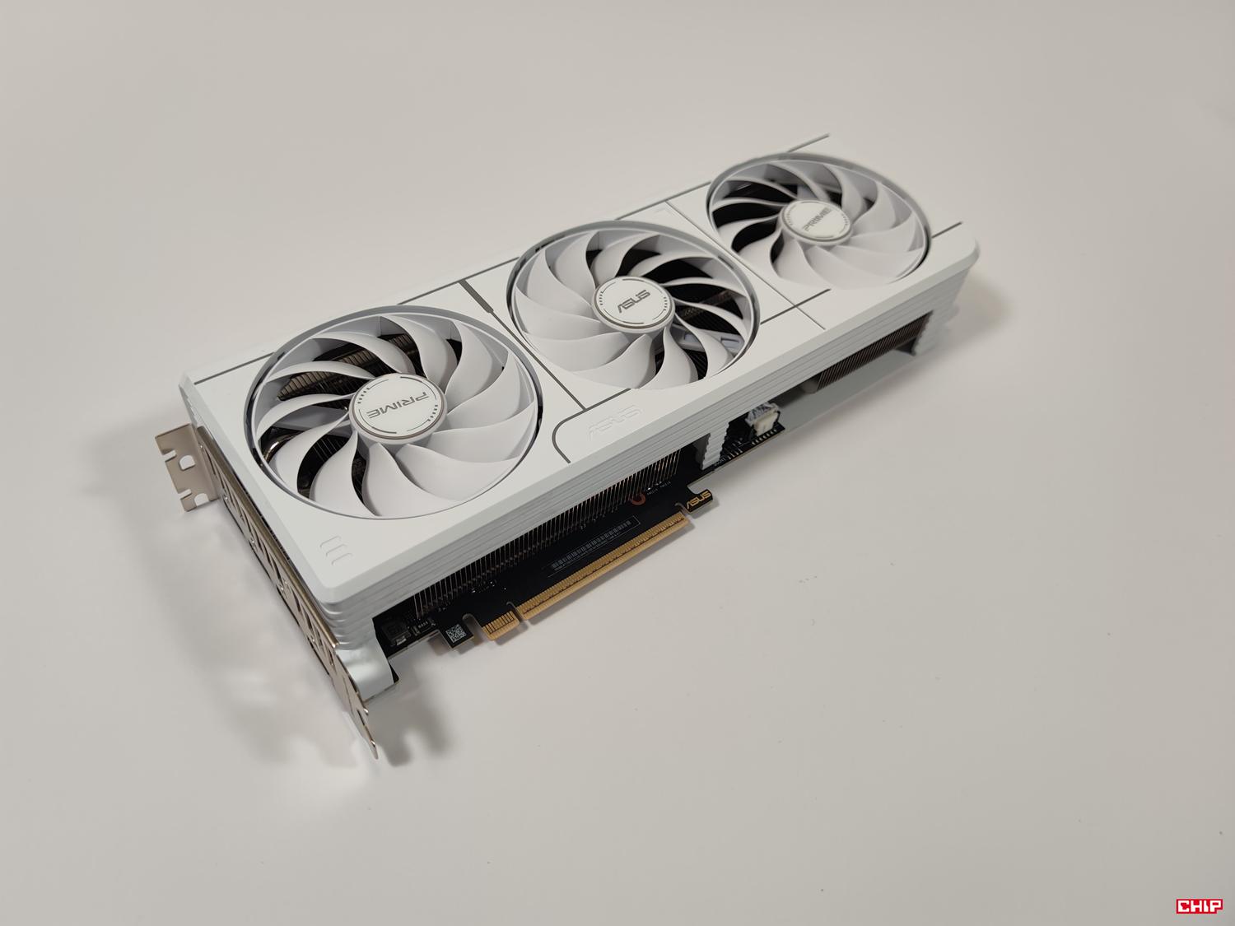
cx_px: 618
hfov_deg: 69.4
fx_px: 892
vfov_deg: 54.9
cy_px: 463
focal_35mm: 25
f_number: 1.85
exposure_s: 1/100
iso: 50
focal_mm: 6.78
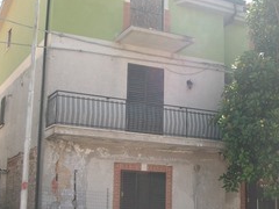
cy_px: 129
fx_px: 484
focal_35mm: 60
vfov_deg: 24.4
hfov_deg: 32.1
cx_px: 169
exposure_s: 1/500
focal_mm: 5.7
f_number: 2.9
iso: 80
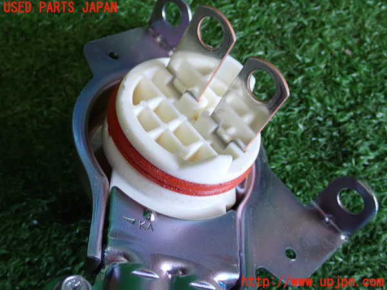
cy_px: 145
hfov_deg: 38.2
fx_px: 559
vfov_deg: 29.1
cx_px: 194
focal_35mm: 50
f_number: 3.2
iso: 250
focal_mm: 9.01
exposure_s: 1/50
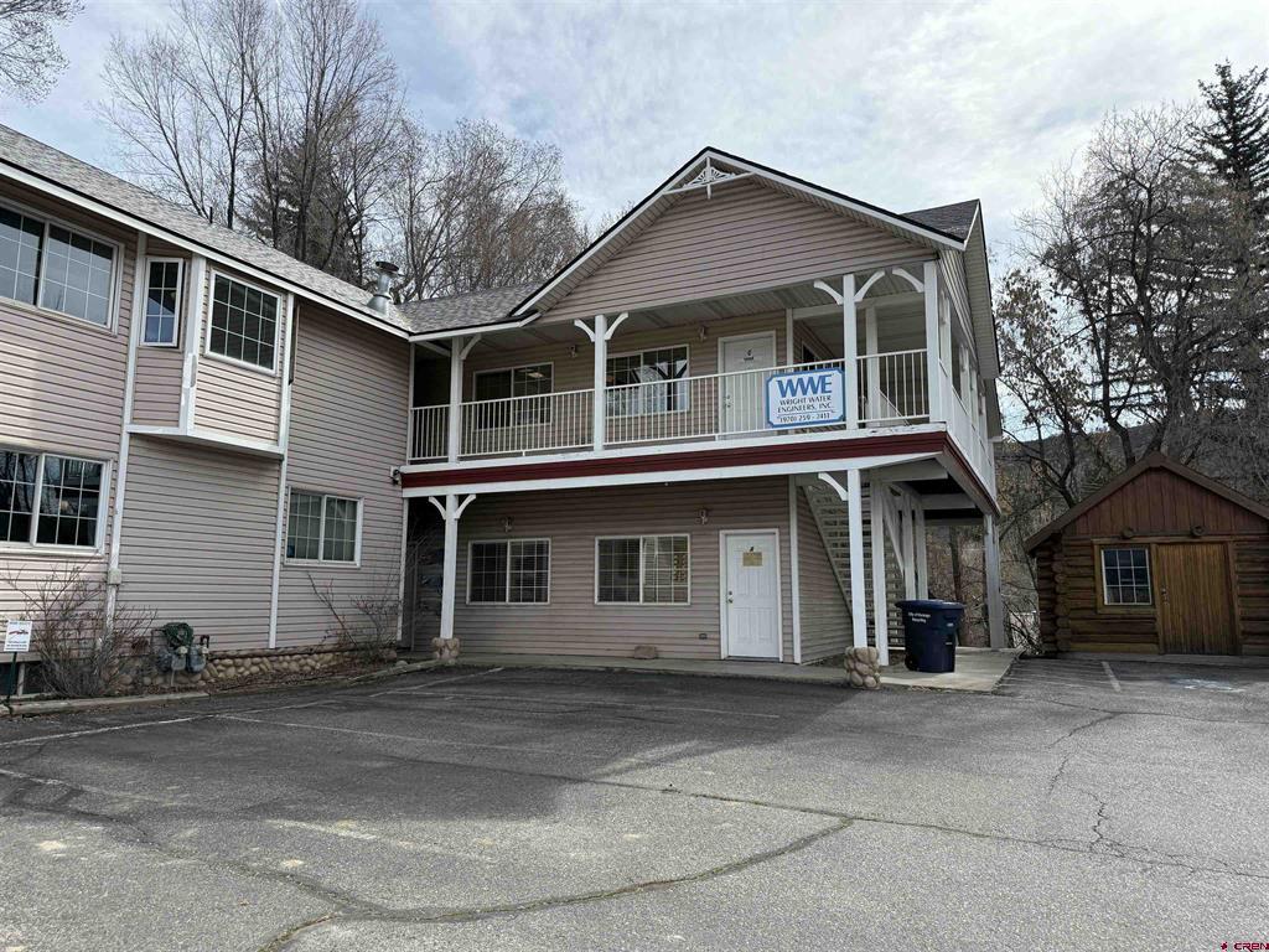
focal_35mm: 24
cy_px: 476
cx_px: 634
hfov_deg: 71.6
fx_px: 880
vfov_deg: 56.8
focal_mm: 6.76
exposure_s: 1/3953
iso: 100
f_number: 1.78
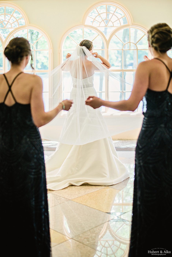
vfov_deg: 39.6
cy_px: 128
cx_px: 86
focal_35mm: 50
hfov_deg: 27.0
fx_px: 358
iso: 500
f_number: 1.8
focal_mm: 50
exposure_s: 1/1250
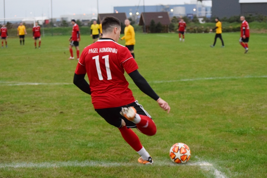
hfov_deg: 24.6
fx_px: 612
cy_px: 89
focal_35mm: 82
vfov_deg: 16.6
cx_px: 134
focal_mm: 55
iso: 3200
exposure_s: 1/400
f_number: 4
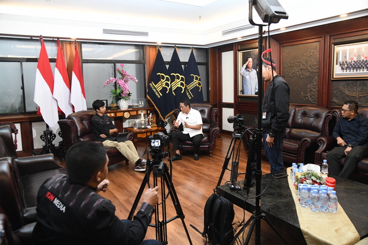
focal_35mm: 27
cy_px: 122
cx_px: 184
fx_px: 276
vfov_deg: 48.0
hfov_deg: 67.4
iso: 5000
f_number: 4.5
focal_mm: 27
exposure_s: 1/160
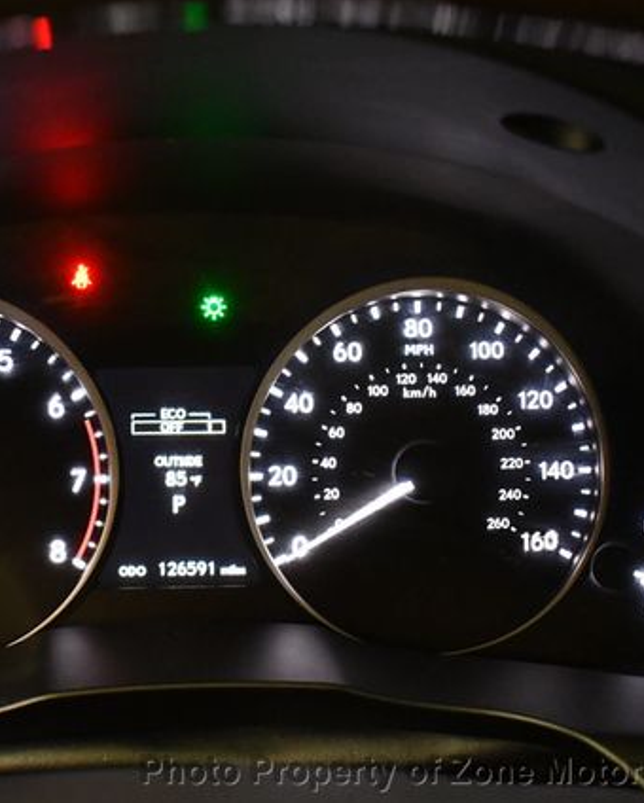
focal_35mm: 51
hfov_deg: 29.0
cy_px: 402
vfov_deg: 36.6
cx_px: 117
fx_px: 1213
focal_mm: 18
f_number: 3.5
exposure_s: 1/60
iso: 4000
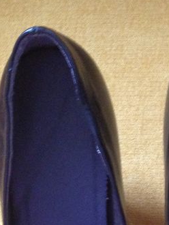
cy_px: 311
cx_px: 155
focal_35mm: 106
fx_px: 689
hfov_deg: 13.8
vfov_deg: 17.2
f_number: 2.4
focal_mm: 4.28
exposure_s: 1/20
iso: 250
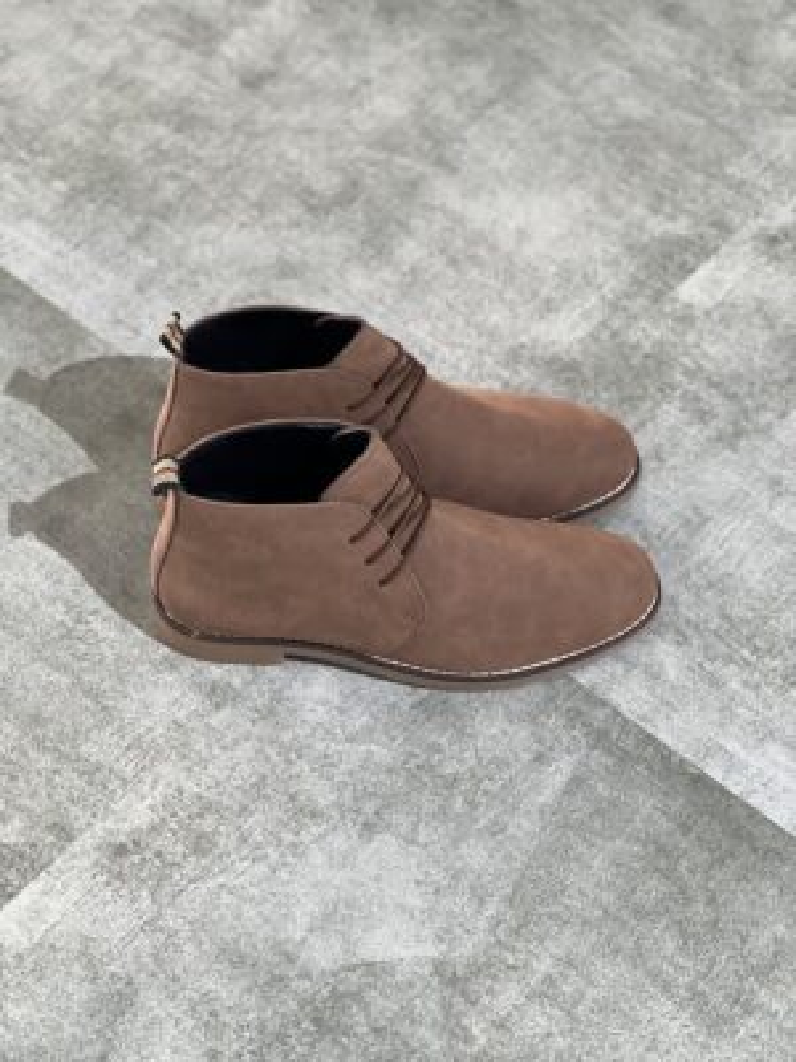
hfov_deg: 19.1
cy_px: 531
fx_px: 2361
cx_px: 398
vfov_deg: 25.3
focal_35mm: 77
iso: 200
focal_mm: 9
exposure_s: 1/40
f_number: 2.8
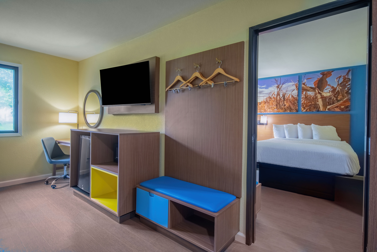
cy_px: 126
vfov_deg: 63.2
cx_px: 188
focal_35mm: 20
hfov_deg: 85.4
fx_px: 204
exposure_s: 1/125
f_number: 7.1
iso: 250
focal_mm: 13
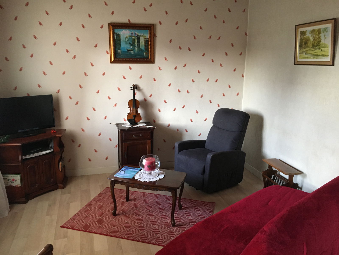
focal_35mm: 29
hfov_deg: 61.7
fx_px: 284
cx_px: 170
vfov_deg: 48.2
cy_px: 128
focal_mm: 4.15
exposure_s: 1/33
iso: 200
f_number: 2.2
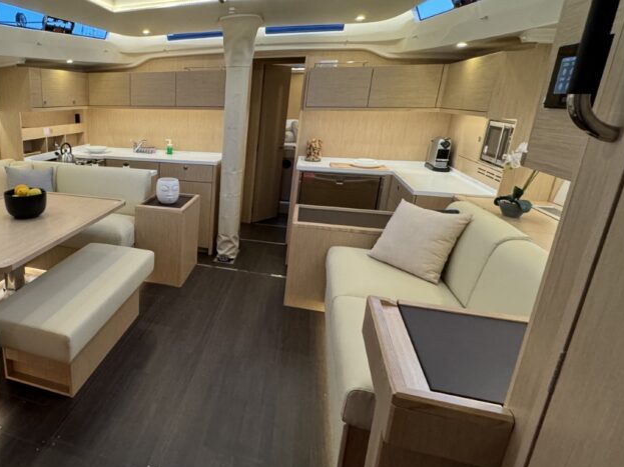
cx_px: 138
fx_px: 415
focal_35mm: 23
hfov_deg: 68.0
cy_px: 224
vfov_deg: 58.8
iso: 320
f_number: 2.2
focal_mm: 2.22
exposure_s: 1/99
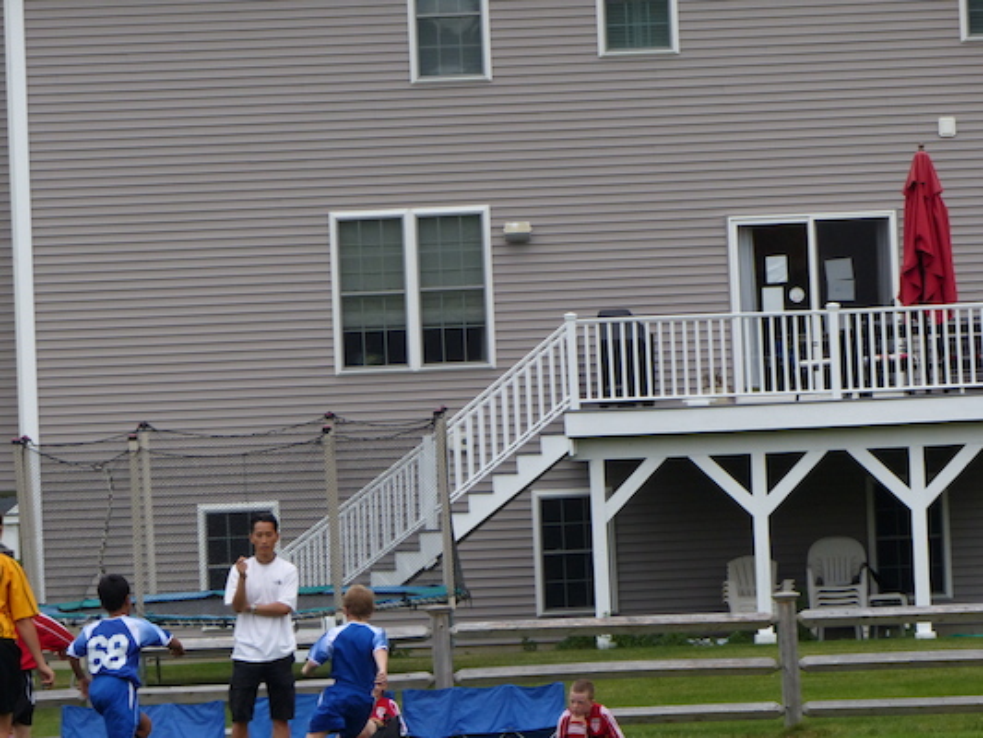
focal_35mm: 217
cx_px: 492
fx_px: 6164
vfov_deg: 6.8
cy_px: 369
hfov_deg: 9.1
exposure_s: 1/500
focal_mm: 39.1
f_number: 2.8
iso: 200
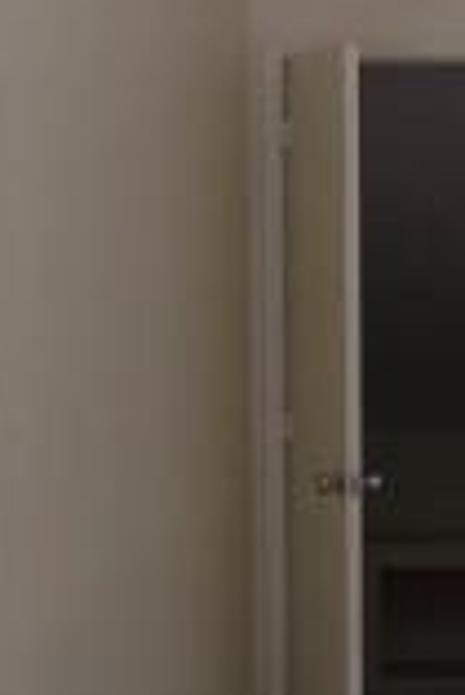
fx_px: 2822
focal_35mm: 146
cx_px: 478
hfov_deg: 9.3
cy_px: 345
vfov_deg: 14.0
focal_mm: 6.3
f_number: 2.8
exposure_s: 1/30
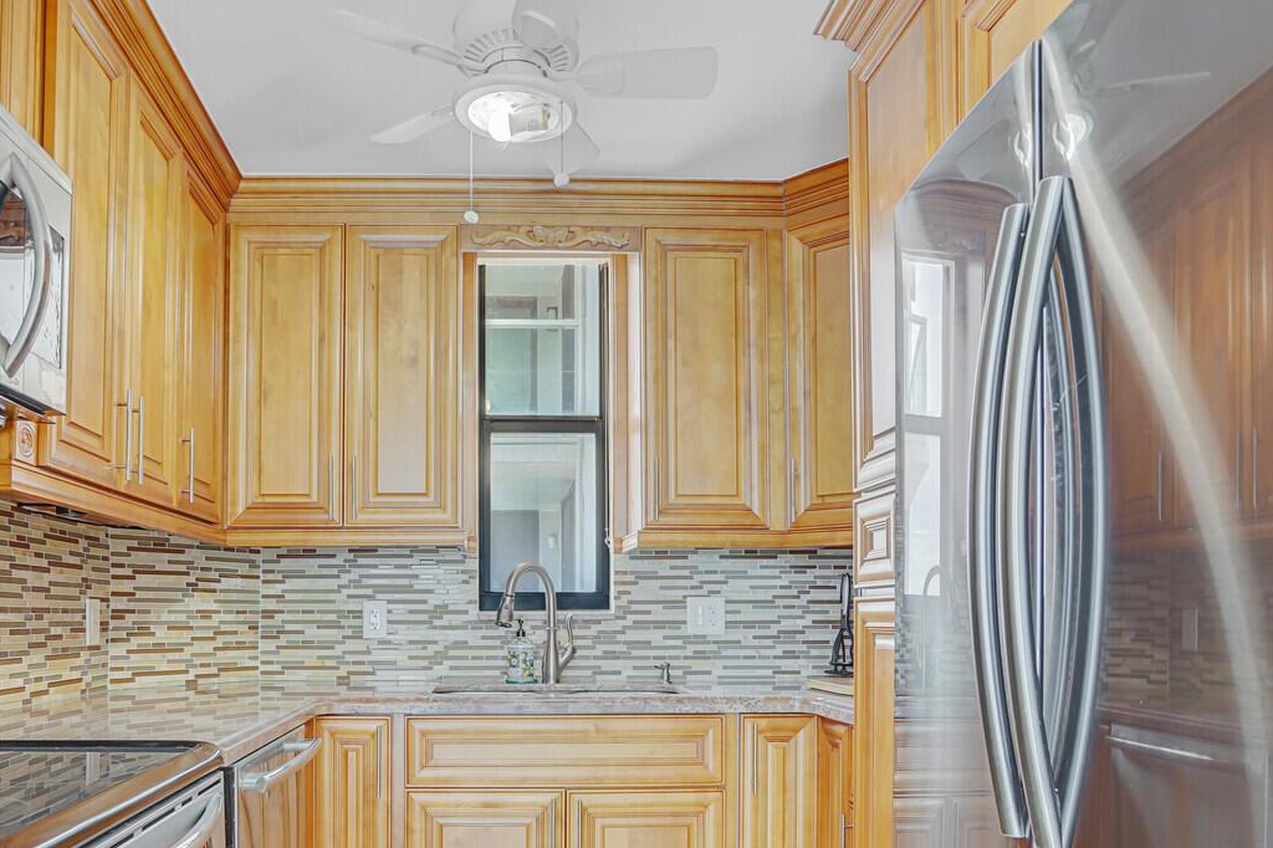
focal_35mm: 25
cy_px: 615
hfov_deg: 70.8
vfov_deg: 49.6
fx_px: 884
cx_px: 513
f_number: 4.5
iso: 800
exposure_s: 1/40
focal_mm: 16
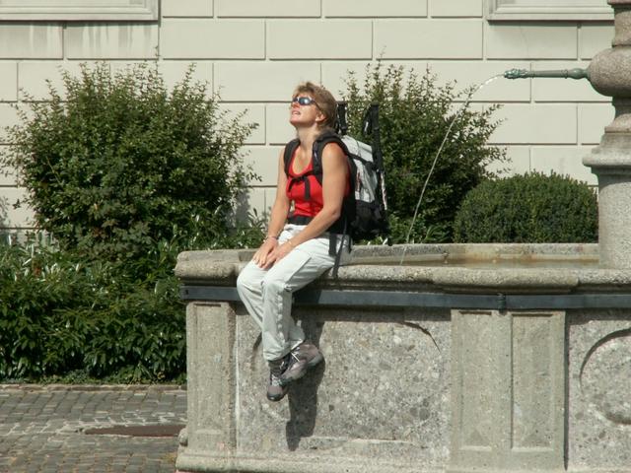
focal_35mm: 251
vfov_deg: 5.9
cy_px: 236
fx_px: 4575
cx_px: 316
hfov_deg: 7.9
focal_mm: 41.04
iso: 50
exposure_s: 1/200
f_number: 8
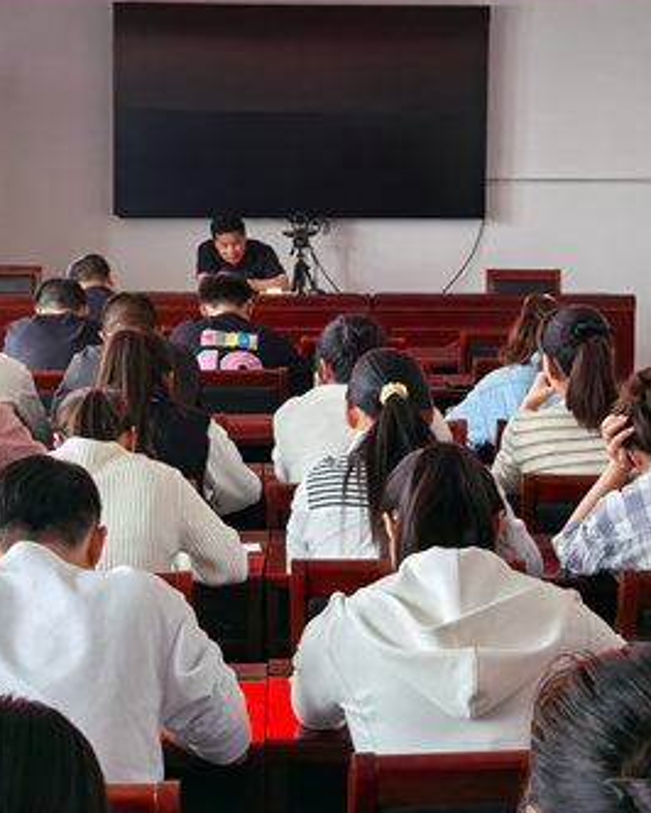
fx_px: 1829
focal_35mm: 76
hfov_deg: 20.2
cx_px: 311
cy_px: 322
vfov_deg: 25.0
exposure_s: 1/162
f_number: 2
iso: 50
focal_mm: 5.75
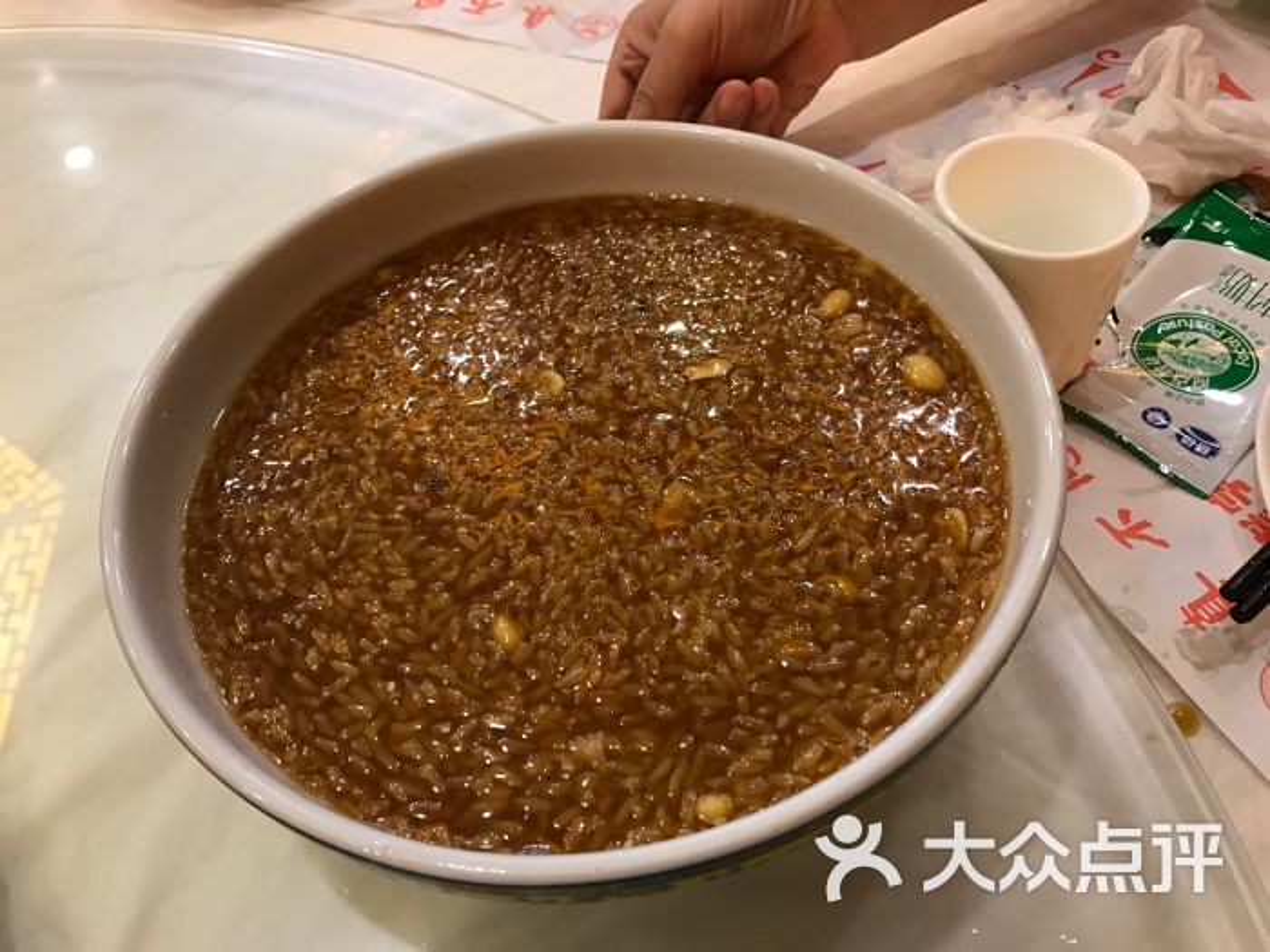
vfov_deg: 49.7
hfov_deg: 63.4
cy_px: 476
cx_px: 635
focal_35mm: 28
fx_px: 1027
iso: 50
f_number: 1.8
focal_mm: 3.99
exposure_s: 1/16
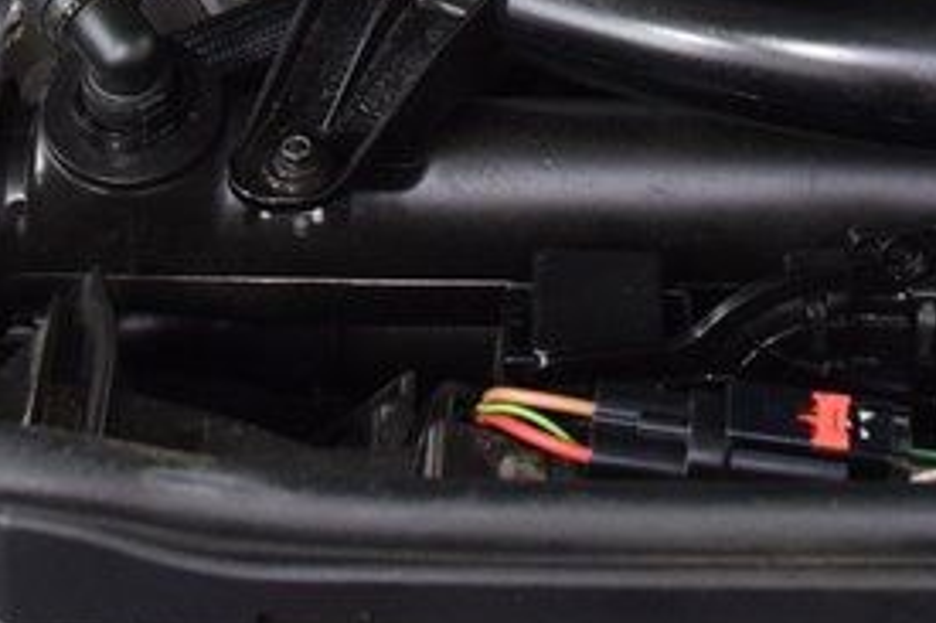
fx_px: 3482
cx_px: 538
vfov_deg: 9.7
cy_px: -465
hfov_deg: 15.3
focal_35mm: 134
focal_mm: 24
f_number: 5.6
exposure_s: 1/15
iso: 1600
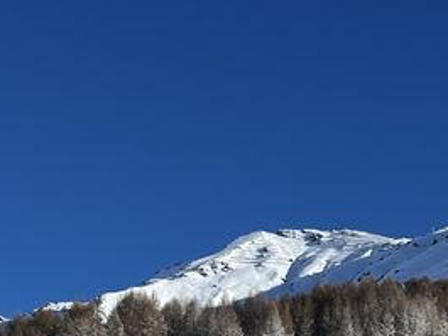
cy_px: 486
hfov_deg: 20.0
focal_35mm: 98
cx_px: 149
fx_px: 1269
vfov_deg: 14.2
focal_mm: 5.7
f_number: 1.5
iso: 50
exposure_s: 1/6579
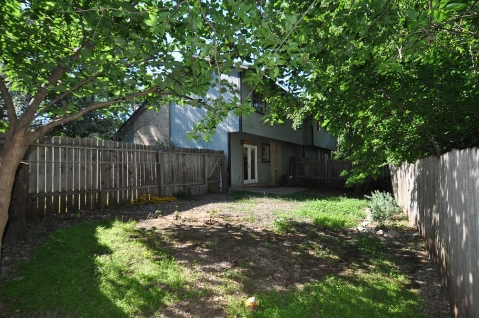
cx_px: 240
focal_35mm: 18
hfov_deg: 90.1
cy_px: 159
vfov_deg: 67.2
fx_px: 239
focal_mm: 12
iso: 200
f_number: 7.1
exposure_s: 1/200
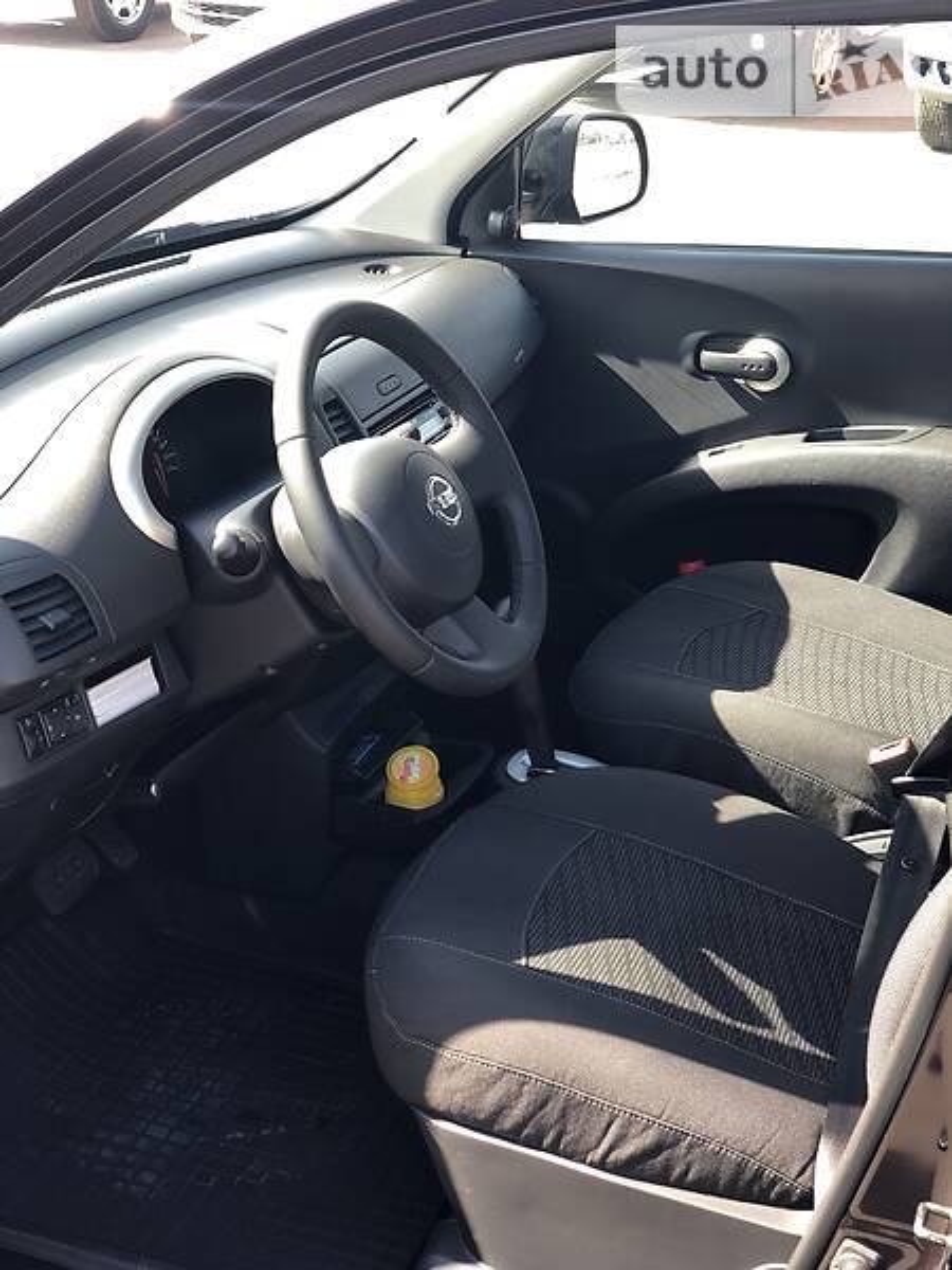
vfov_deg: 36.8
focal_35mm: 52
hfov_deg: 28.0
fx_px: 1907
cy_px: 635
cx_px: 476
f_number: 2.4
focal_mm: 6
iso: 20
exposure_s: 1/60
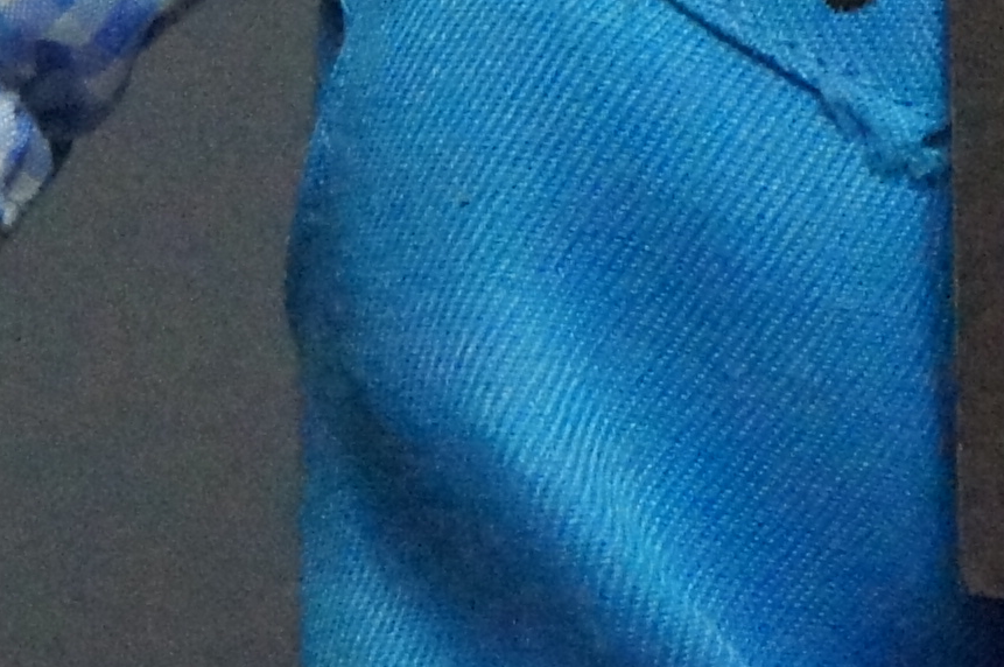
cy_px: -897
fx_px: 16686
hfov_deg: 3.4
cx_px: 1535
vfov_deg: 2.3
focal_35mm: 599
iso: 6400
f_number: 8
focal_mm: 70
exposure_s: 1/100
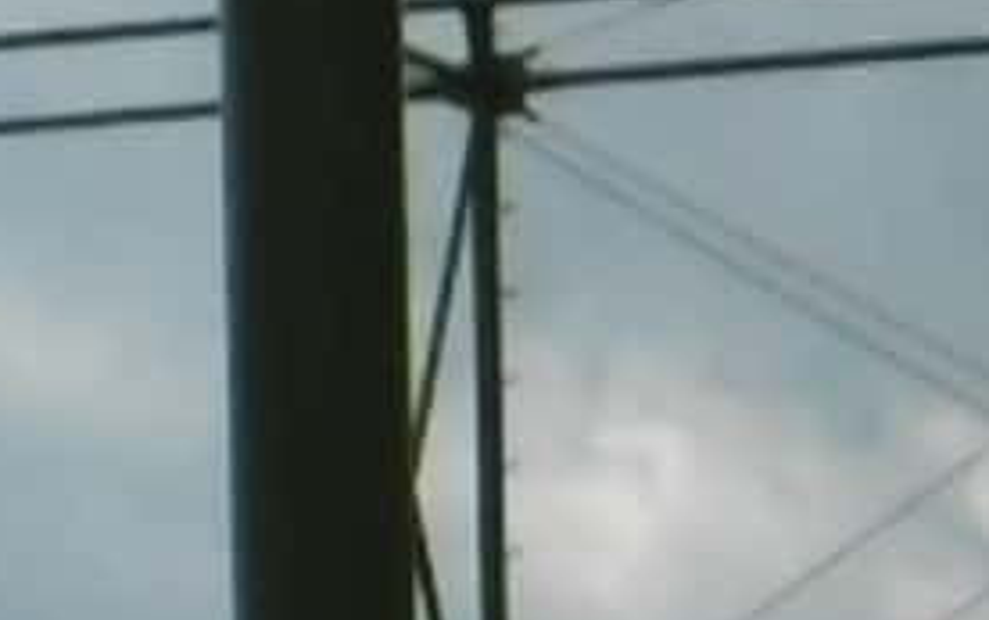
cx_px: -423
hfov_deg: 6.1
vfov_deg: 3.9
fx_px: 9118
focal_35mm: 338
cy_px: 667
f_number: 9.7
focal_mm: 7.7
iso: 400
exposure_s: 1/1000
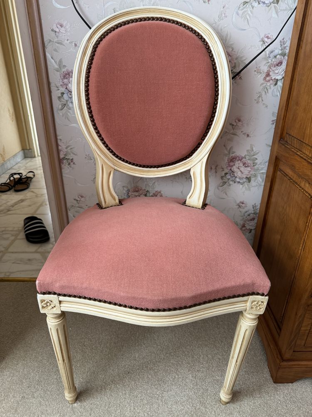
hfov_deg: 56.8
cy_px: 208
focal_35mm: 24
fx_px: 288
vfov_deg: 71.6
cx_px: 156
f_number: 1.78
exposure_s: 1/109
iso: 200
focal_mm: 6.76
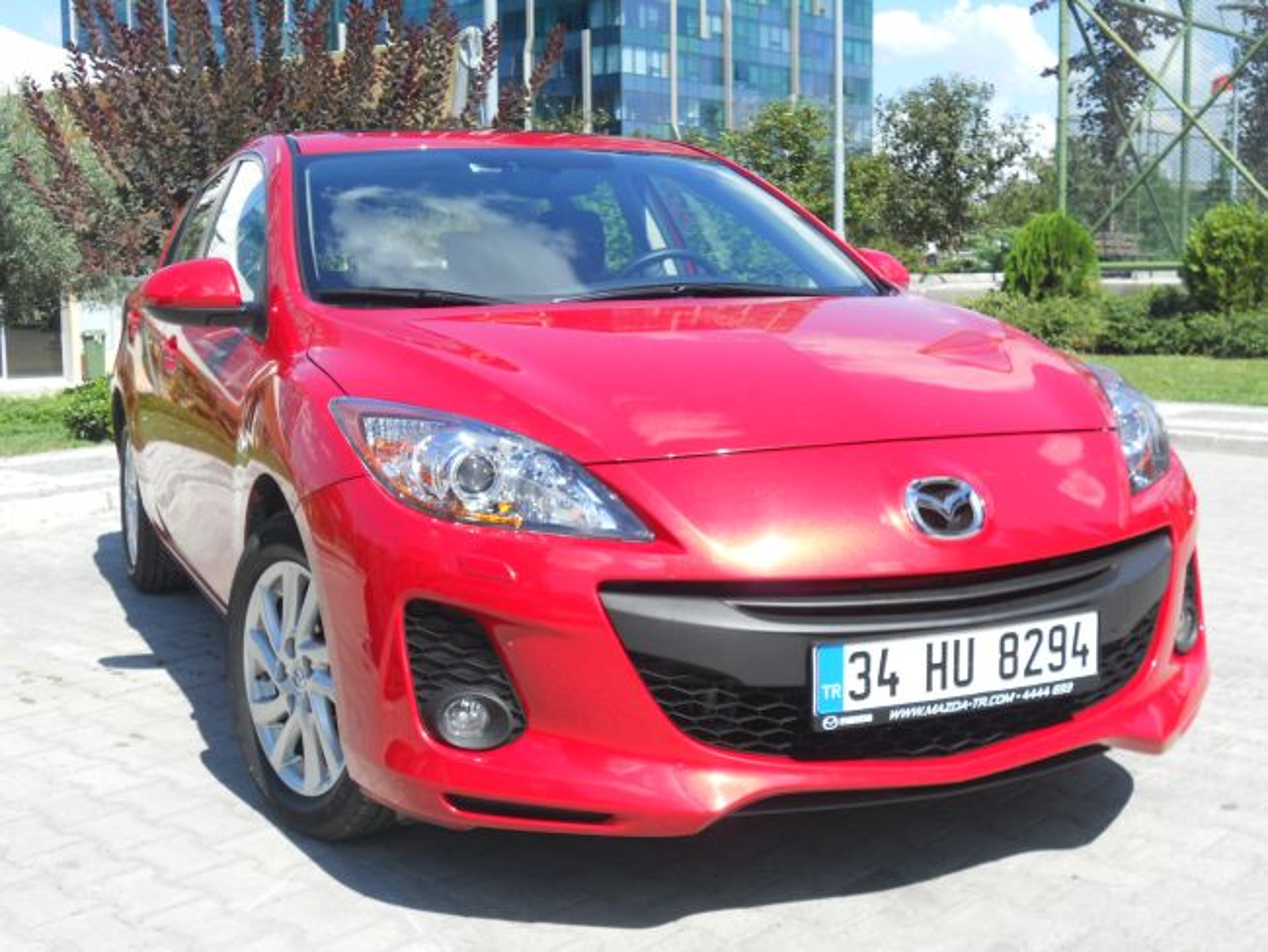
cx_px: 634
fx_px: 1686
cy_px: 476
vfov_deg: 31.5
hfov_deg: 41.2
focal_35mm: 46
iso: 80
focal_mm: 8.2
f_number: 4.3
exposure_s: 1/400
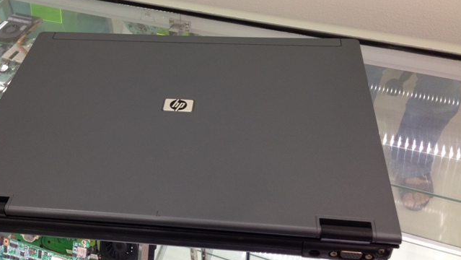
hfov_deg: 45.1
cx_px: 175
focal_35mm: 45
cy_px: 120
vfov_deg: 26.5
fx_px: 550
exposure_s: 1/24
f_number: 2.4
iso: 50
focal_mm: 4.12
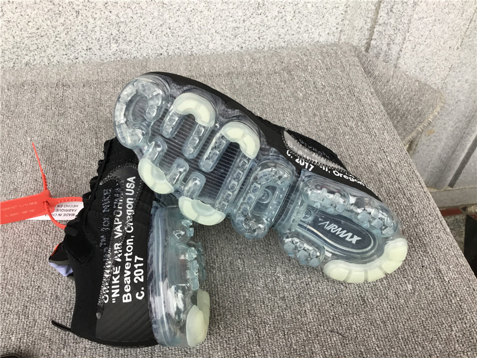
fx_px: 427
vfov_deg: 45.4
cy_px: 179
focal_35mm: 31
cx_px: 238
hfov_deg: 58.4
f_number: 2.4
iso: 25
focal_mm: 3.3
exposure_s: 1/33
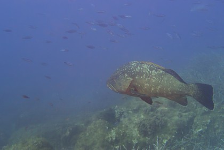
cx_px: 112
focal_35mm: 50
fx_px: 311
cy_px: 75
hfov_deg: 39.6
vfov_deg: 27.0
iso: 1600
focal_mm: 50
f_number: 8
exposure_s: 1/160
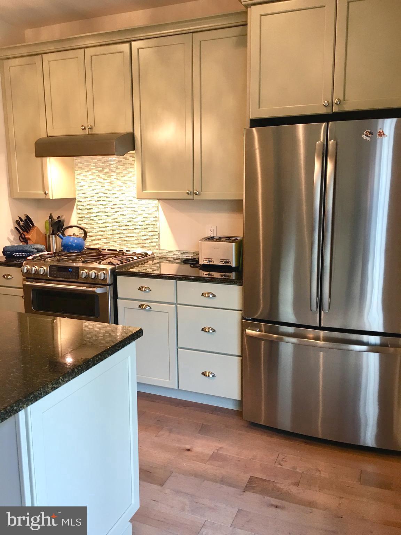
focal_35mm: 29
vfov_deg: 61.7
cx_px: 200
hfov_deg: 48.2
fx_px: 448
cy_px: 268
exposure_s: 1/15
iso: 40
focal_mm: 4.15
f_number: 2.2
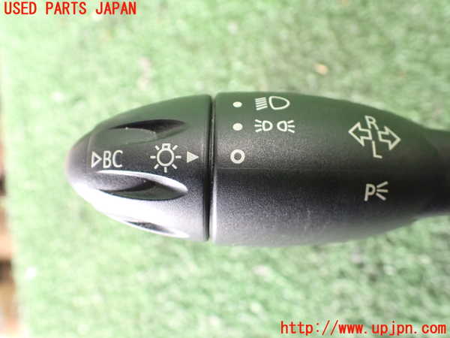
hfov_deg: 60.0
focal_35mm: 30
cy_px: 169
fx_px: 390
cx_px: 225
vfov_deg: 46.8
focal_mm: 5.4
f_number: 2.3
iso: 1250
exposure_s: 1/30
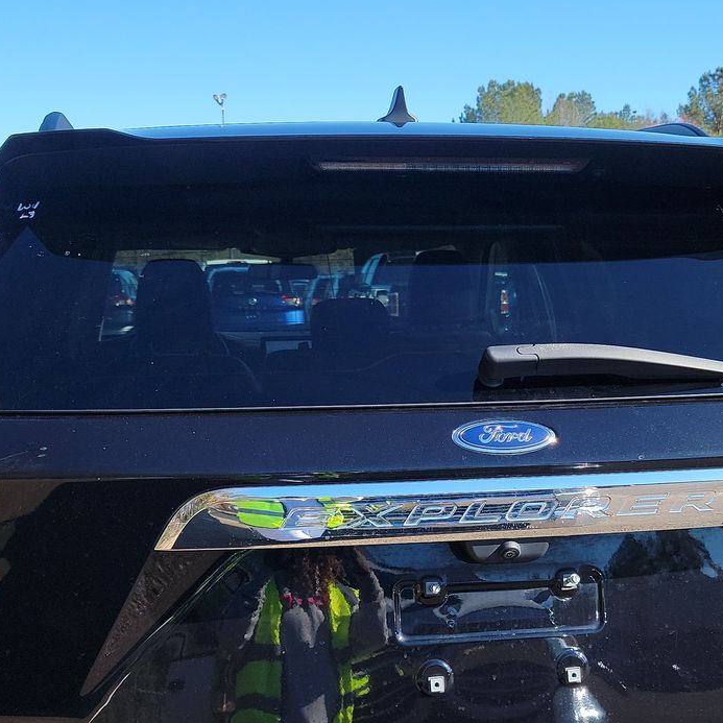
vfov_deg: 34.4
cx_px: 420
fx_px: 1158
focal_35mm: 49
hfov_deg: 34.6
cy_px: 466
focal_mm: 6.7
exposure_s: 1/381
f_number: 1.8
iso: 50
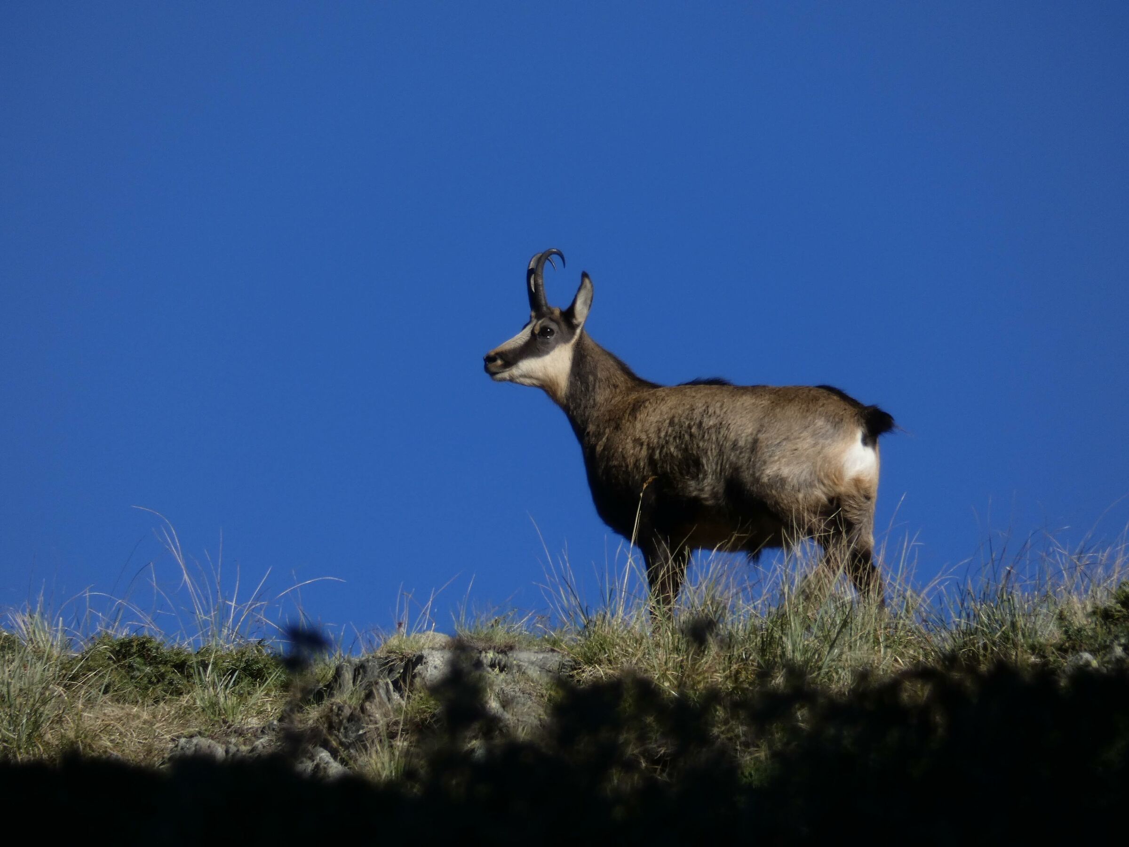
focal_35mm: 1182
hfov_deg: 1.7
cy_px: 424
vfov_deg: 1.3
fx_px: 38551
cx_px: 564
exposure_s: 1/500
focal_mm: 211.8
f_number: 5.8
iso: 80
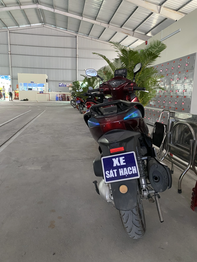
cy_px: 131
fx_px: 197
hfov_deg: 53.1
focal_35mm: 26
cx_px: 98
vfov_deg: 67.3
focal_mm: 4.25
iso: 400
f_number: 1.8
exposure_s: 1/60
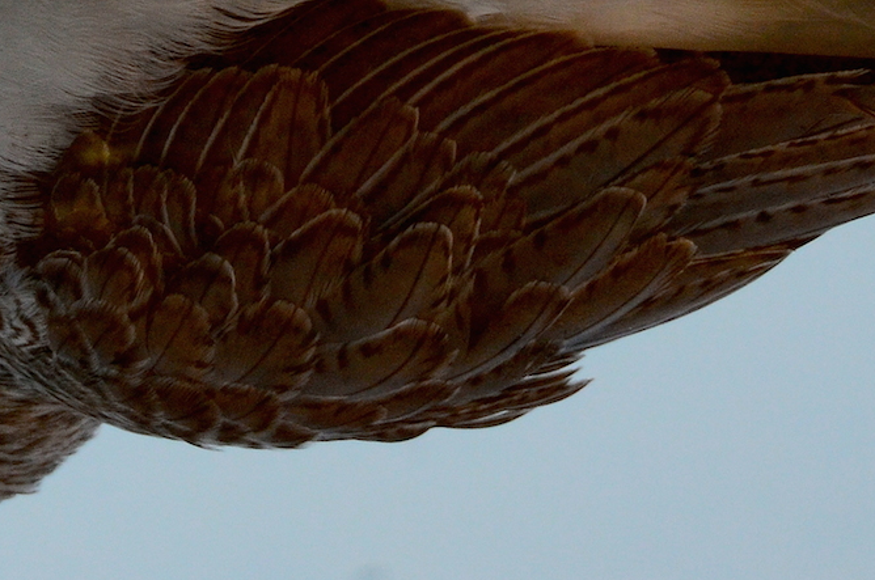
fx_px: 69469
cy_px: -271
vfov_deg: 0.5
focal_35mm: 2863
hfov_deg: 0.7
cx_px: -31
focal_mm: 600
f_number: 8
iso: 800
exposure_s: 1/250
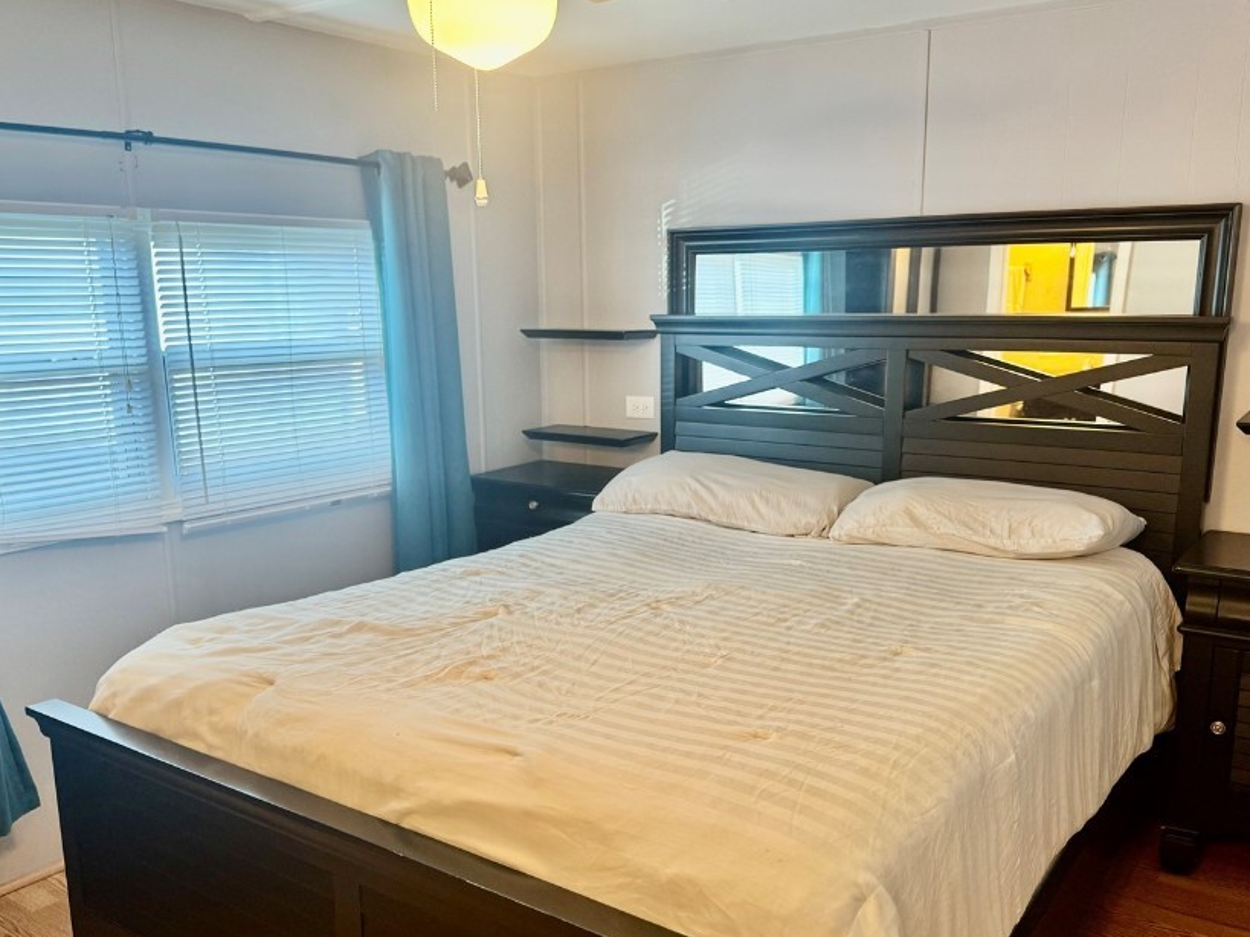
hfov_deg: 60.0
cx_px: 633
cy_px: 526
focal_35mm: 30
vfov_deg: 46.7
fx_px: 1083
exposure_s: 1/60
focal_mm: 6.76
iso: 125
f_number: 1.78
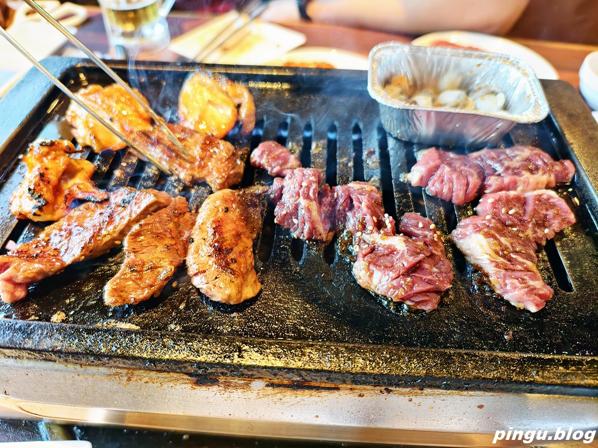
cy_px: 224
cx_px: 299
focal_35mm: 23
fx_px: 397
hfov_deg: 73.9
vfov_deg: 58.9
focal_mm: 6.54
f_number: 1.57
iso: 707
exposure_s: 1/120
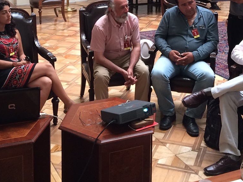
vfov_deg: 22.5
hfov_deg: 31.2
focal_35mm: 62
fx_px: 435
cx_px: 129
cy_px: -12
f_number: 2.2
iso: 40
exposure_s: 1/40
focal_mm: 4.15
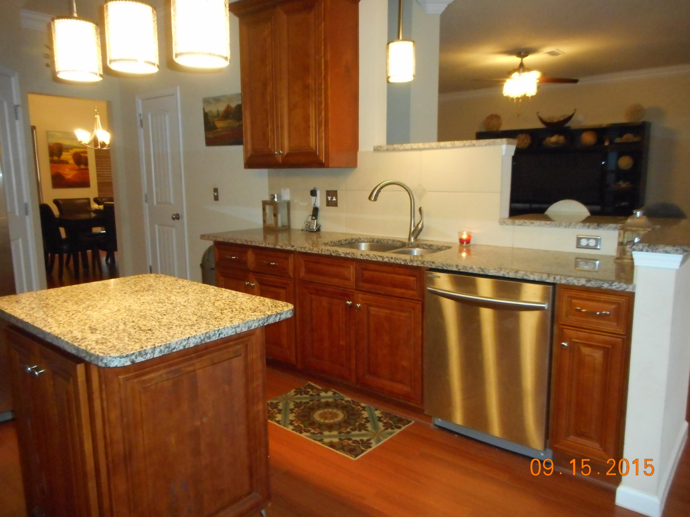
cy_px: 258
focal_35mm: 25
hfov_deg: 69.4
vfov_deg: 54.9
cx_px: 345
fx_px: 498
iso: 640
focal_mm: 4.5
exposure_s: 1/25
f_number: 3.7
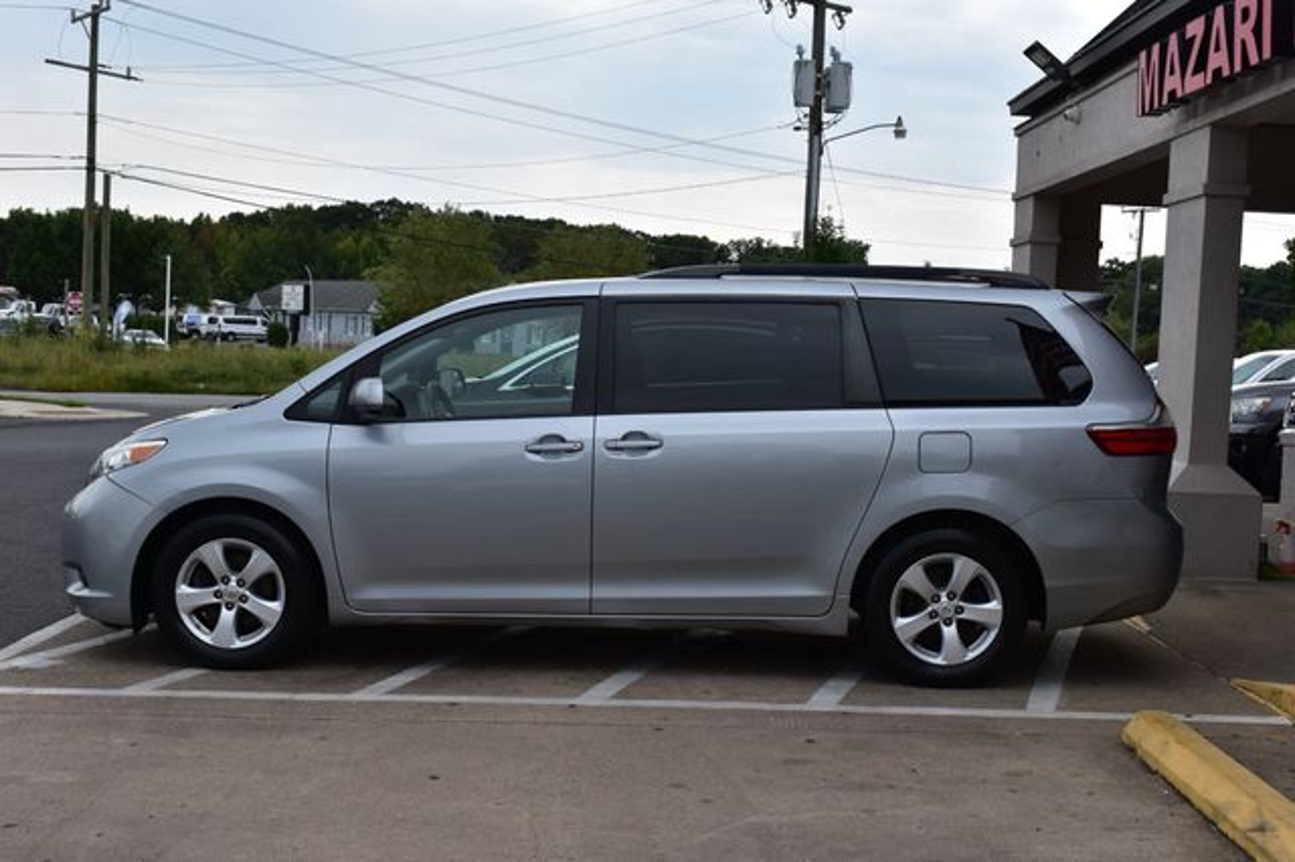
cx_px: 648
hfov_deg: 42.3
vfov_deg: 28.9
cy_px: 431
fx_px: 1672
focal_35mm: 46
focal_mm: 31
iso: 400
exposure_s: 1/400
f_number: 11
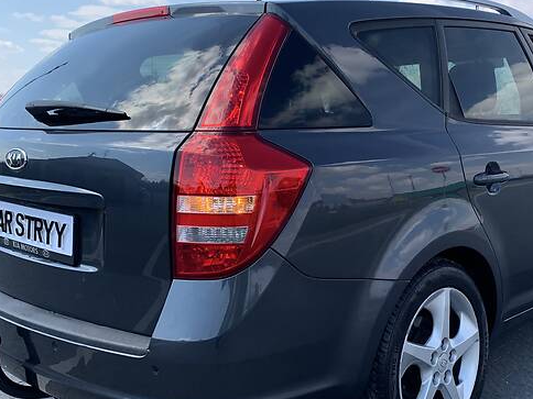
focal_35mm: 43
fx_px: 662
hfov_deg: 43.6
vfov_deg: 33.6
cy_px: 210
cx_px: 325
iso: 25
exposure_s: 1/1124
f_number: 1.8
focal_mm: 4.2
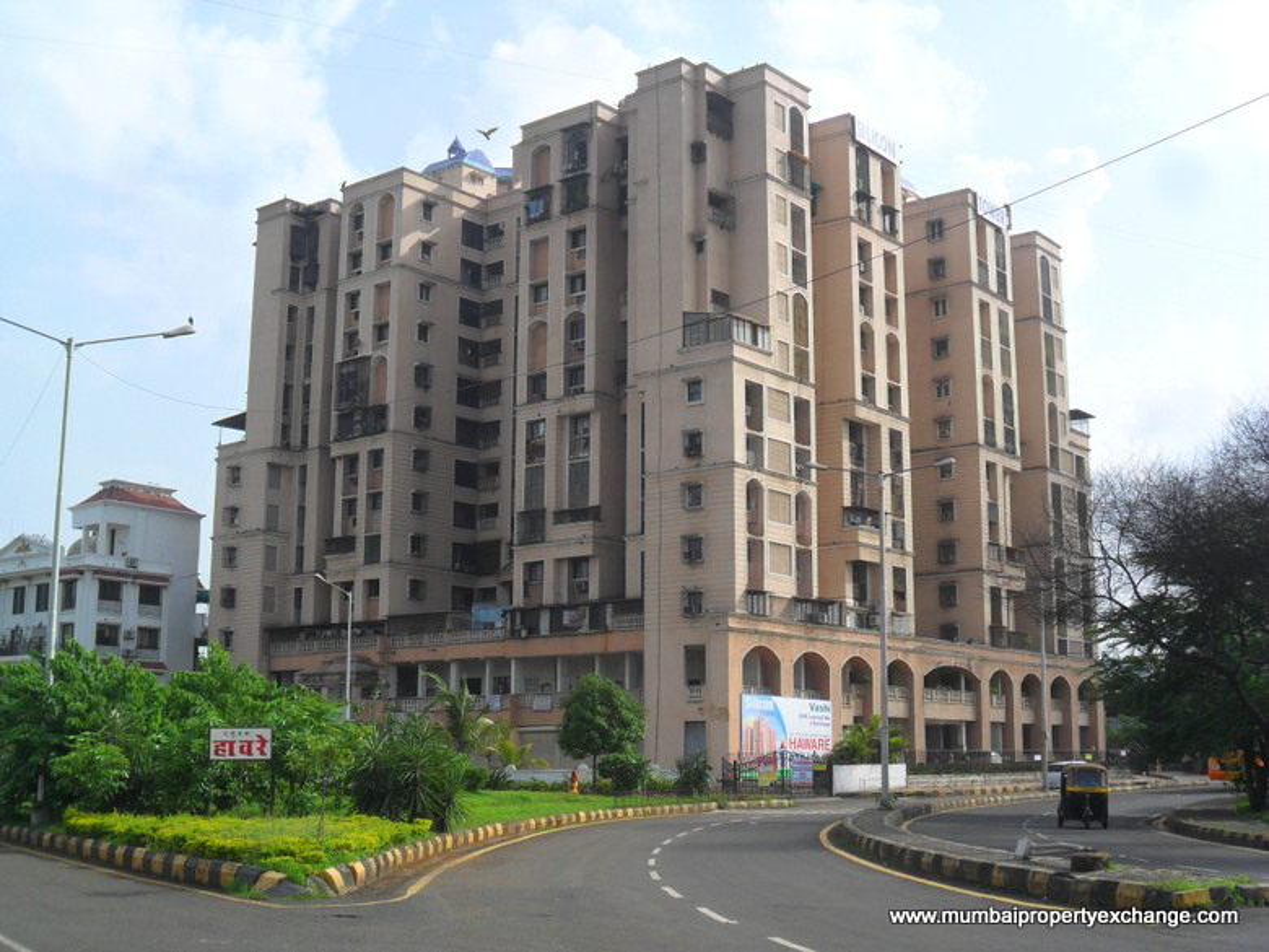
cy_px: 476
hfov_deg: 42.9
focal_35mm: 44
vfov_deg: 32.9
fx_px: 1613
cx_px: 634
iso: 100
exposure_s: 1/750
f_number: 4.5
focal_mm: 7.8
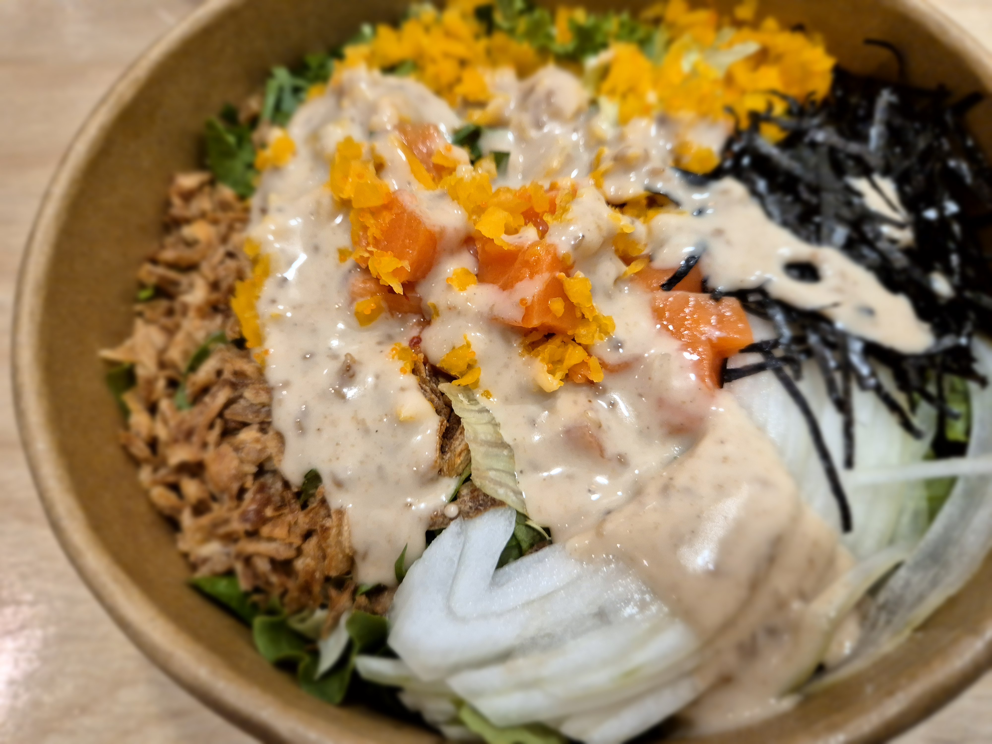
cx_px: 496
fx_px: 659
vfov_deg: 58.9
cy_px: 372
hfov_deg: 73.9
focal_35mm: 23
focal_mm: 5.4
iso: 100
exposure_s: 1/60
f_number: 1.8
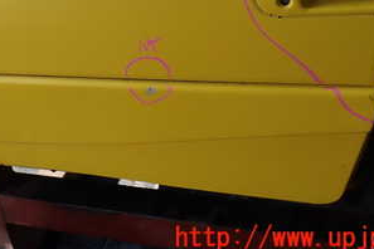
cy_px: -29
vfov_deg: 20.5
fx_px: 654
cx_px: 82
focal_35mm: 63
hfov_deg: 31.2
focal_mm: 5.4
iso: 100
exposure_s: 1/200
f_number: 3.2
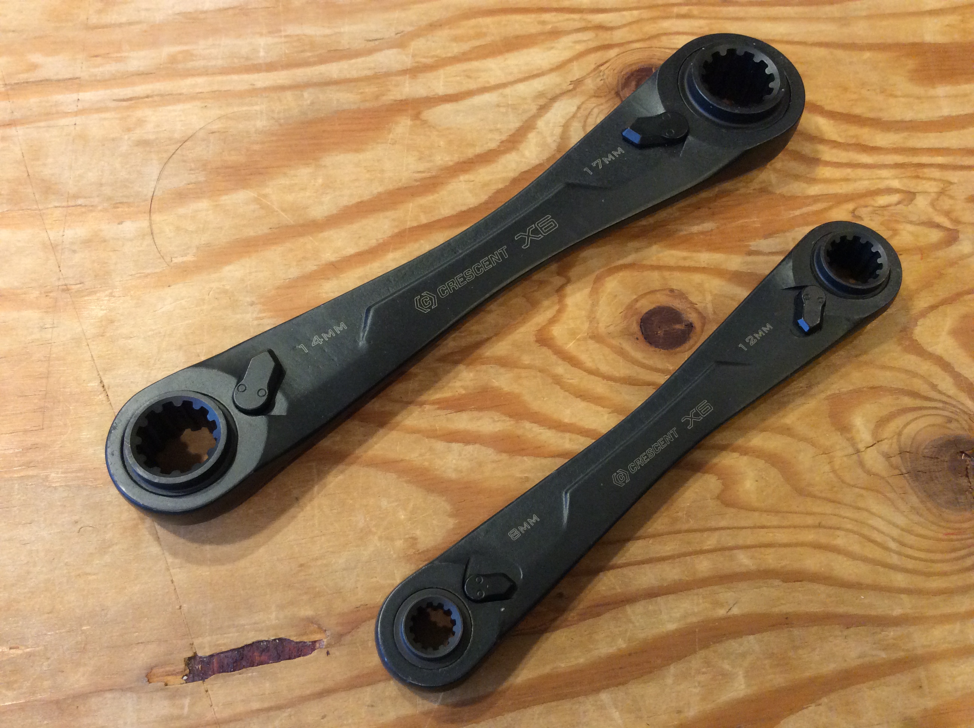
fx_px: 899
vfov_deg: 44.1
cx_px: 487
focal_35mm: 32
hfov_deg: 56.9
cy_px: 364
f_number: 2.4
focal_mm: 3.3
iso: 160
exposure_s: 1/24
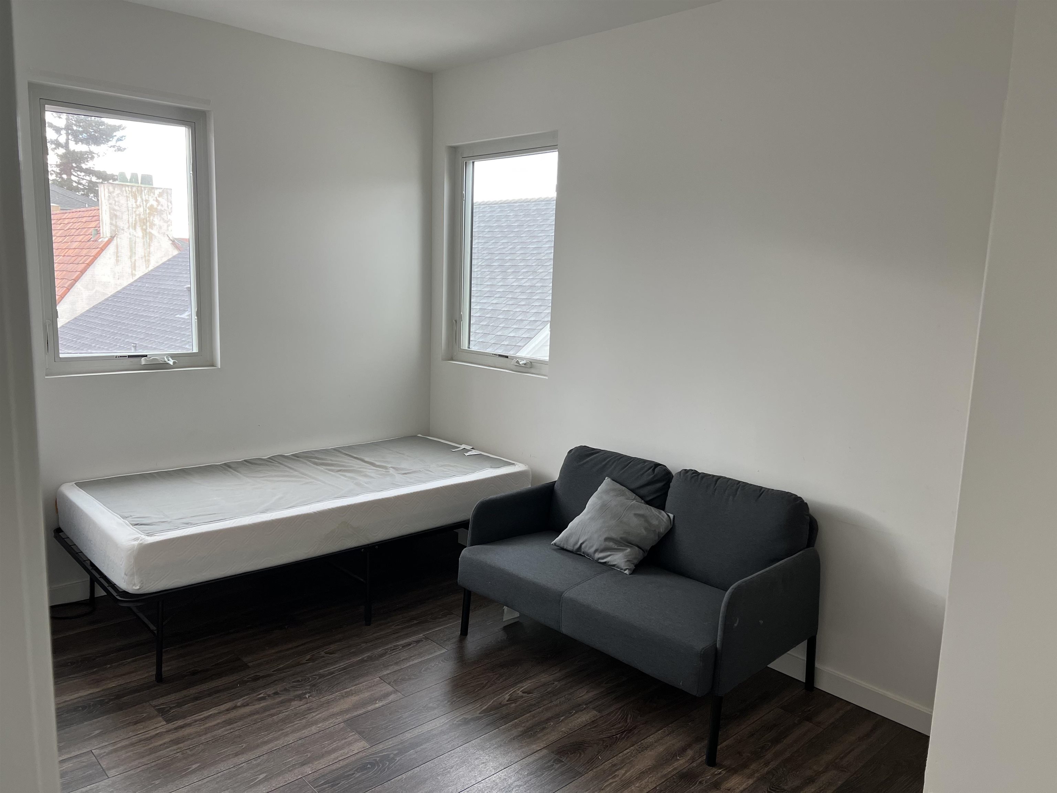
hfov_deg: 67.3
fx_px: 794
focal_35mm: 26
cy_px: 396
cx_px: 528
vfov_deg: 53.1
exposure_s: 1/120
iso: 100
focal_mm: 5.7
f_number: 1.5
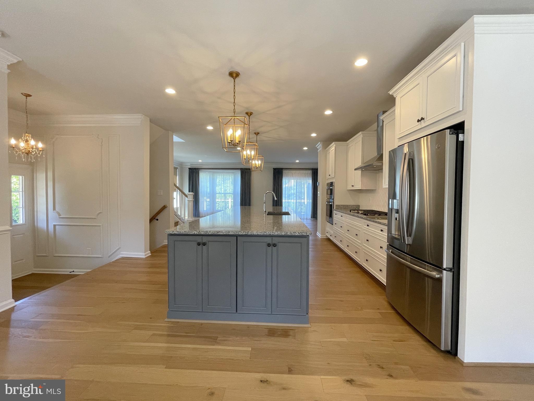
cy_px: 200
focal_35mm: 13
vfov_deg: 89.9
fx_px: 201
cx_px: 267
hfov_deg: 106.2
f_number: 2.4
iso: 200
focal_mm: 1.54
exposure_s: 1/120
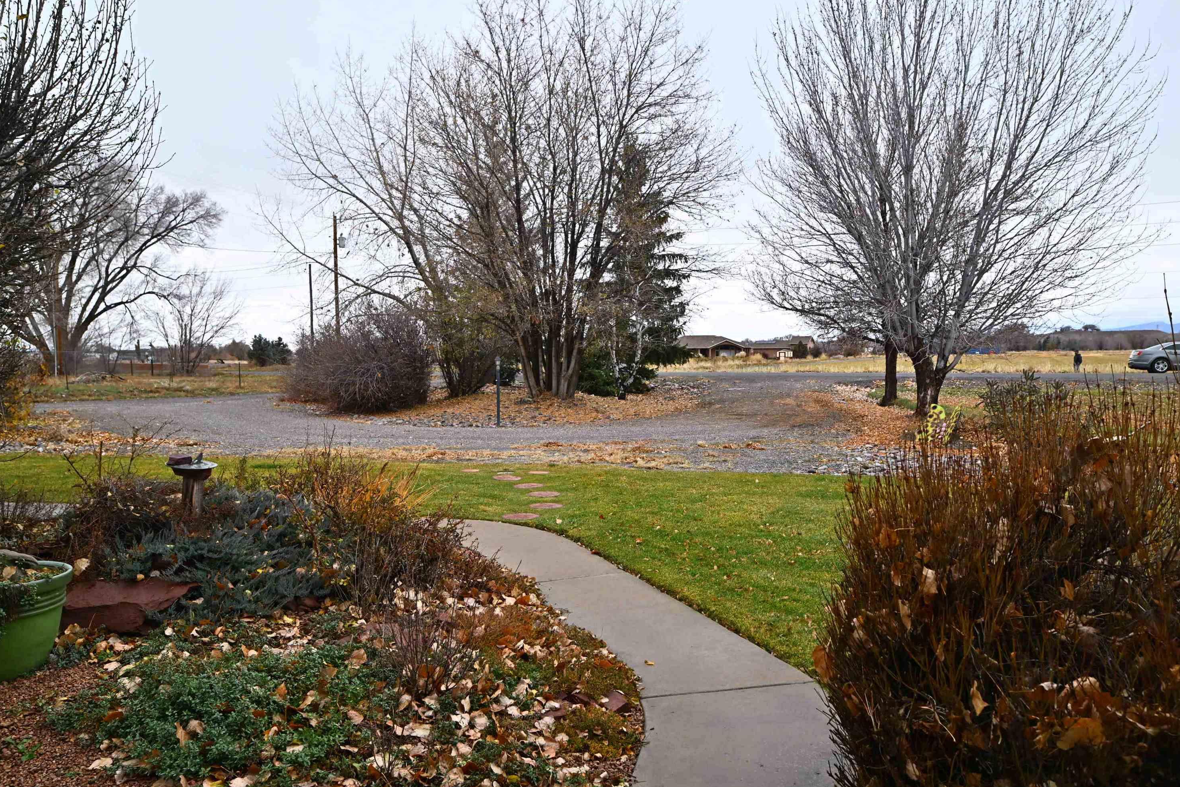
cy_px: 389
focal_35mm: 25
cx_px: 600
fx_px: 819
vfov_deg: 51.3
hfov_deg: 71.5
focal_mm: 24
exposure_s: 1/320
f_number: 8
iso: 500
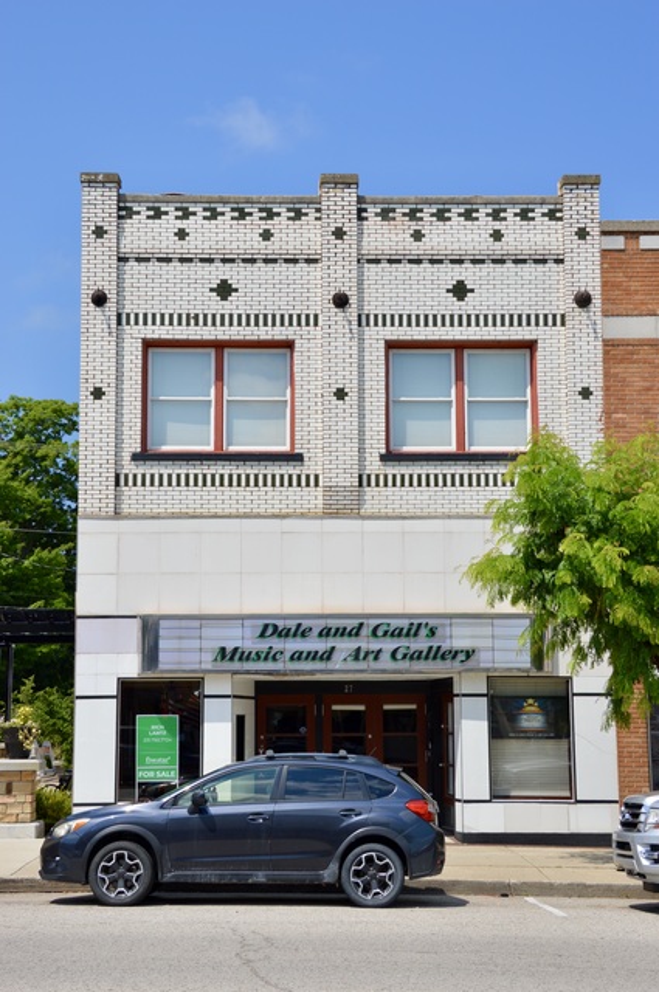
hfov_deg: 25.7
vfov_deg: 37.9
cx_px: 330
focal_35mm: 52
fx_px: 1445
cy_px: 496
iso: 100
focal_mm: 35
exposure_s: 1/320
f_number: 9
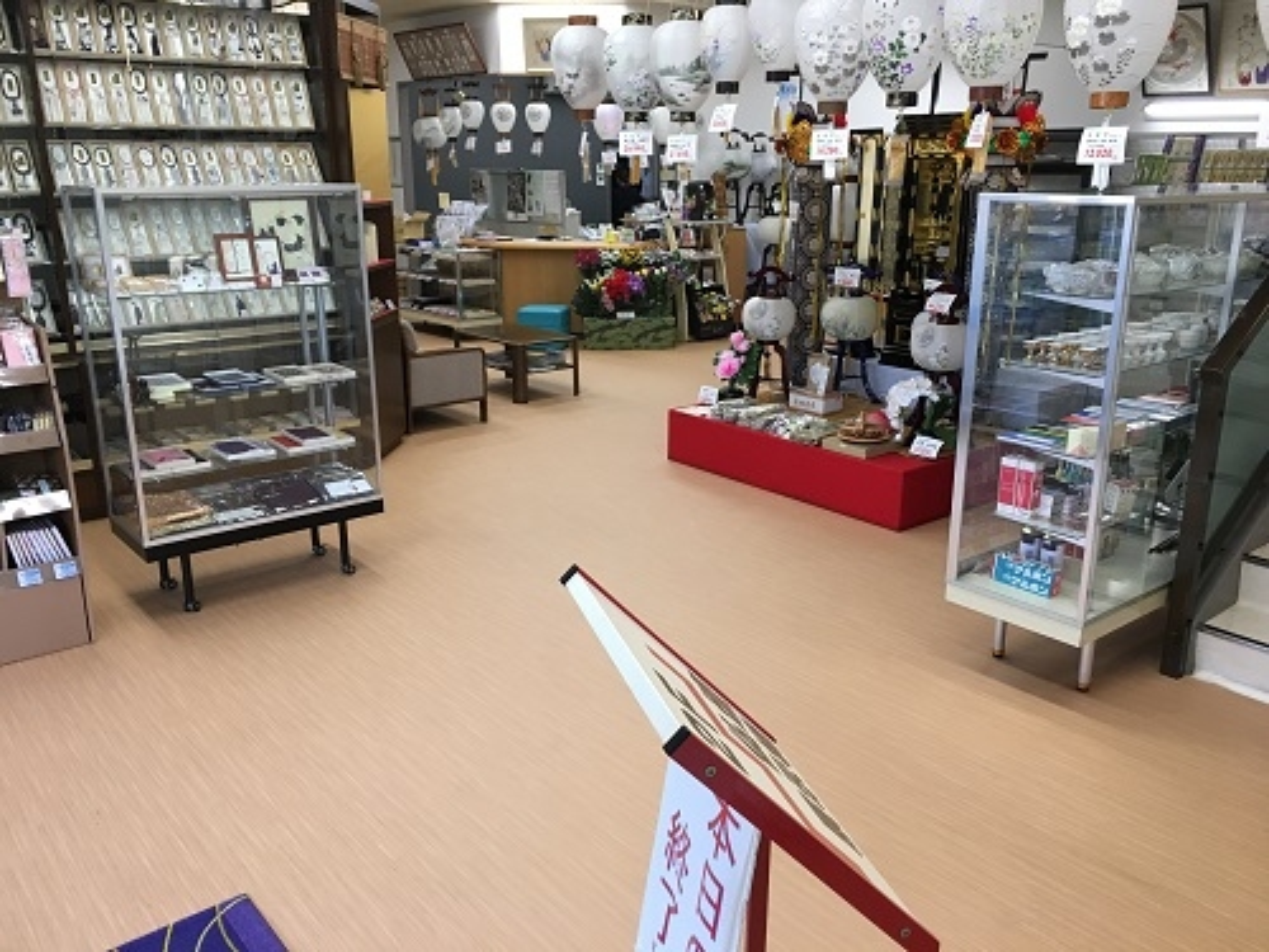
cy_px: 476
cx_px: 634
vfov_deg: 48.2
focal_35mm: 29
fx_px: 1063
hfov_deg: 61.7
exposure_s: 1/30
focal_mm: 4.2
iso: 40
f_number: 2.2
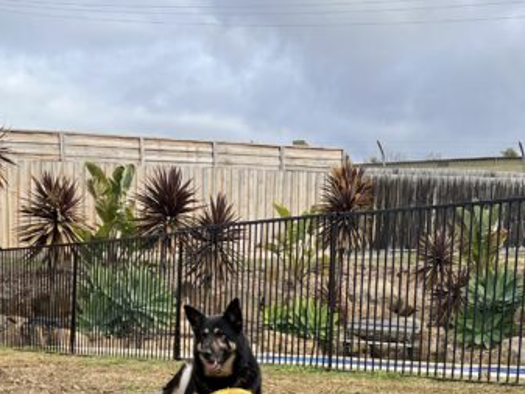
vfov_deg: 17.6
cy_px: 498
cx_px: 326
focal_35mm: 79
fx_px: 1199
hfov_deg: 24.6
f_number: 1.5
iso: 50
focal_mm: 5.7
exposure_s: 1/1412
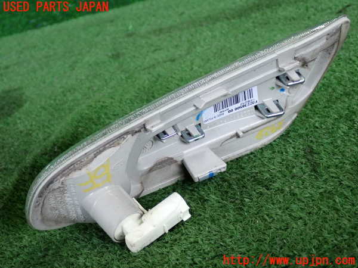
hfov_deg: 27.4
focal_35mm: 71
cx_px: 179
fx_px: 734
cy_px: 134
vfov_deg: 20.7
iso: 1000
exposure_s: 1/125
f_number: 3.9
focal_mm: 12.73
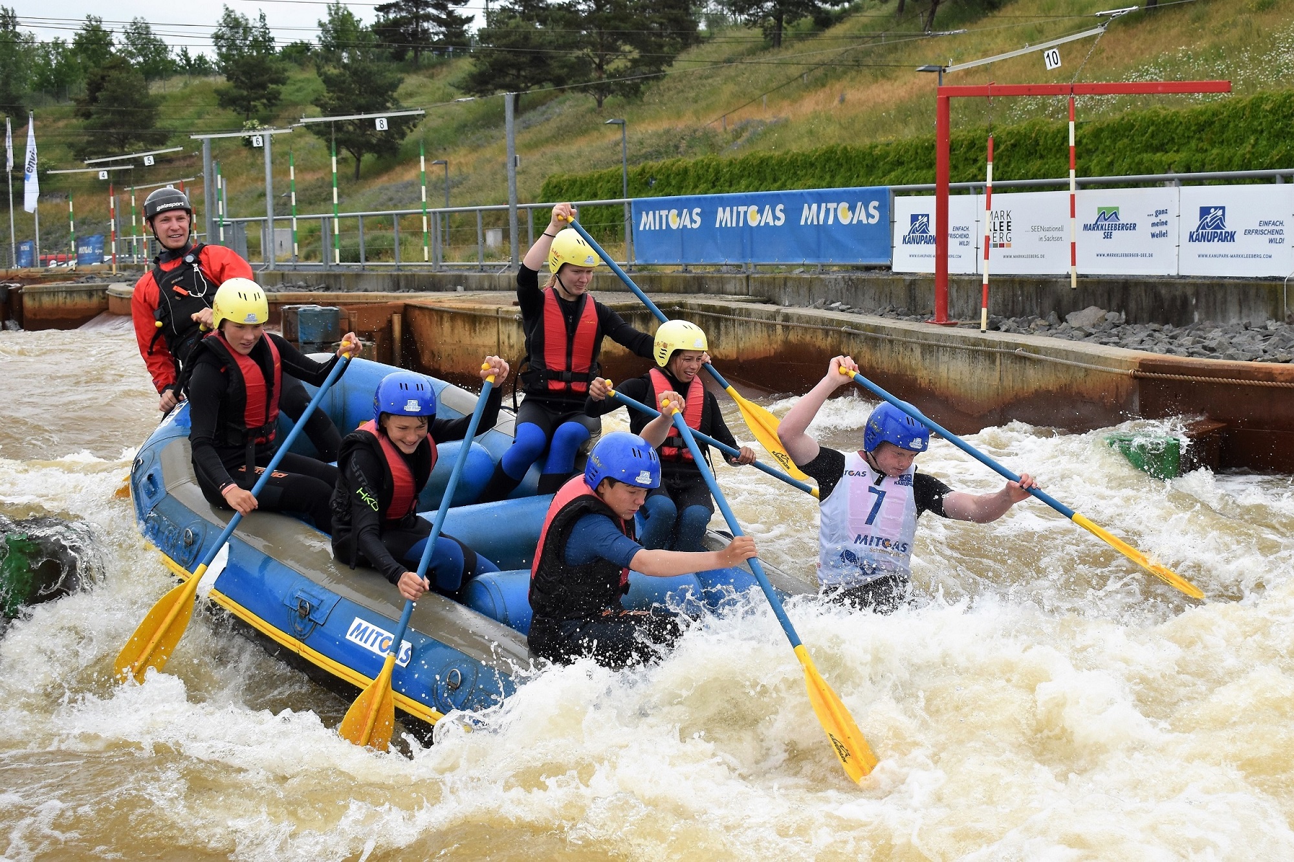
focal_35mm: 48
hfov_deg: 41.1
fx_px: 1725
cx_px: 647
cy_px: 431
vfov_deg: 28.1
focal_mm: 32
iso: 400
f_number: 5.6
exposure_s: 1/1600
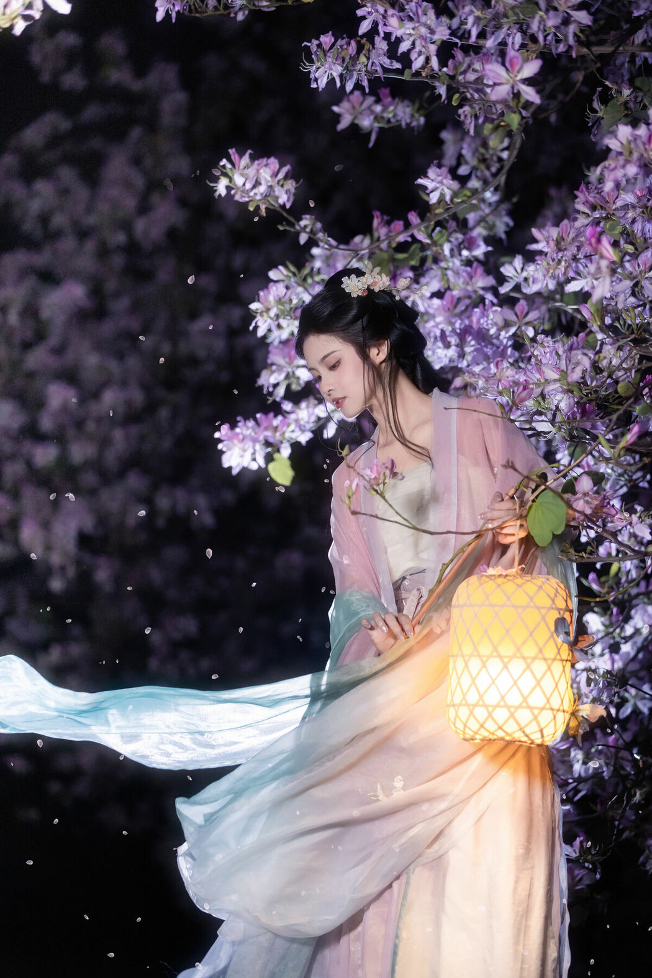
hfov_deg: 11.9
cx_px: 326
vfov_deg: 17.8
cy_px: 489
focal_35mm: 115
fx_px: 3124
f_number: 2.8
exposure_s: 1/250
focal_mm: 115
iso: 4000
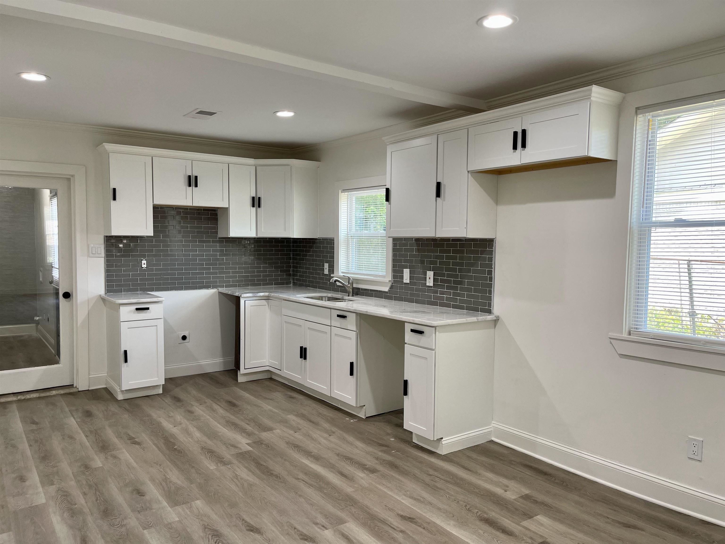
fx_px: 545
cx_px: 362
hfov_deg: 67.3
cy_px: 272
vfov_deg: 53.1
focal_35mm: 26
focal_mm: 5.1
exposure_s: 1/60
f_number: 1.6
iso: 80
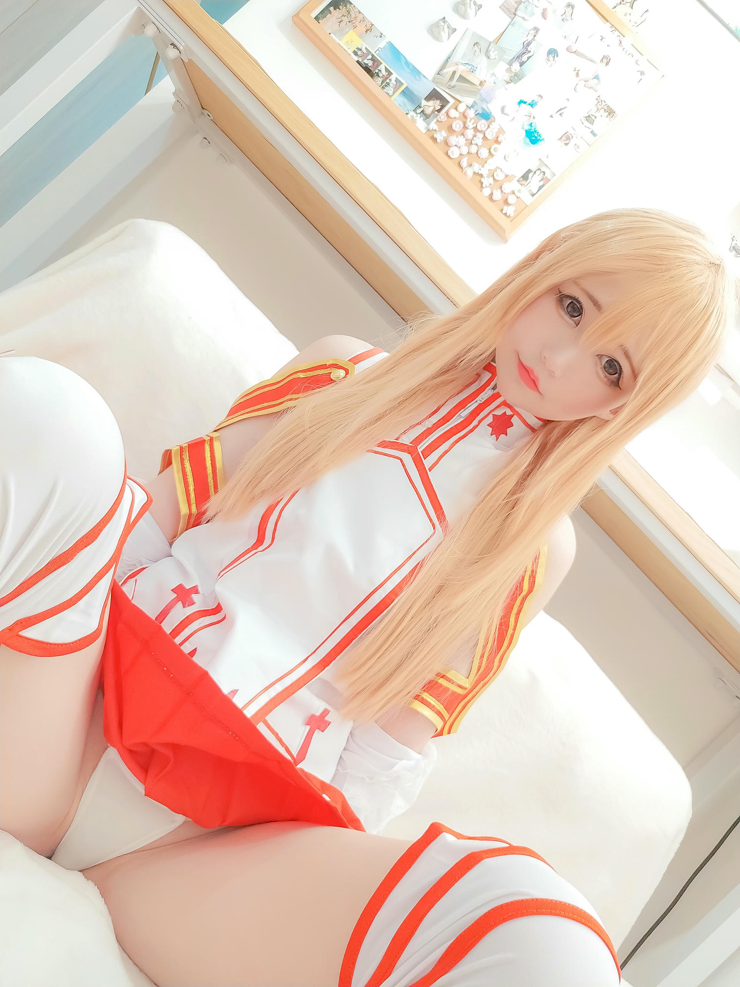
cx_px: 370
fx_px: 713
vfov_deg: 69.4
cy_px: 494
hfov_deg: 54.9
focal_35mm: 25
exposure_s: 1/25
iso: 125
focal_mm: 4.36
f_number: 1.8
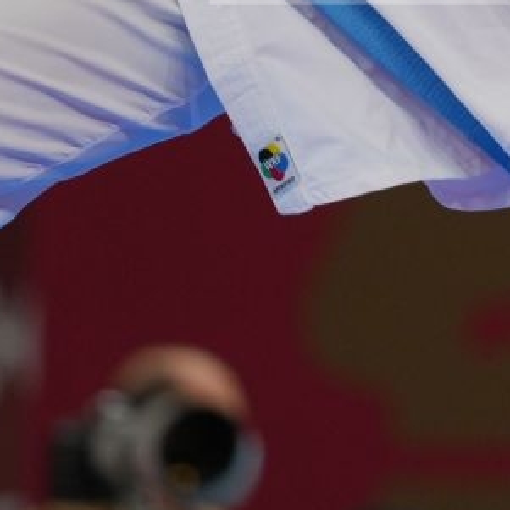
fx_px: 16269
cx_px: 942
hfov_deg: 1.8
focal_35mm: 976
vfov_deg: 1.8
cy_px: -149
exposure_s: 1/1000
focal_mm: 192
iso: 500
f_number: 2.8
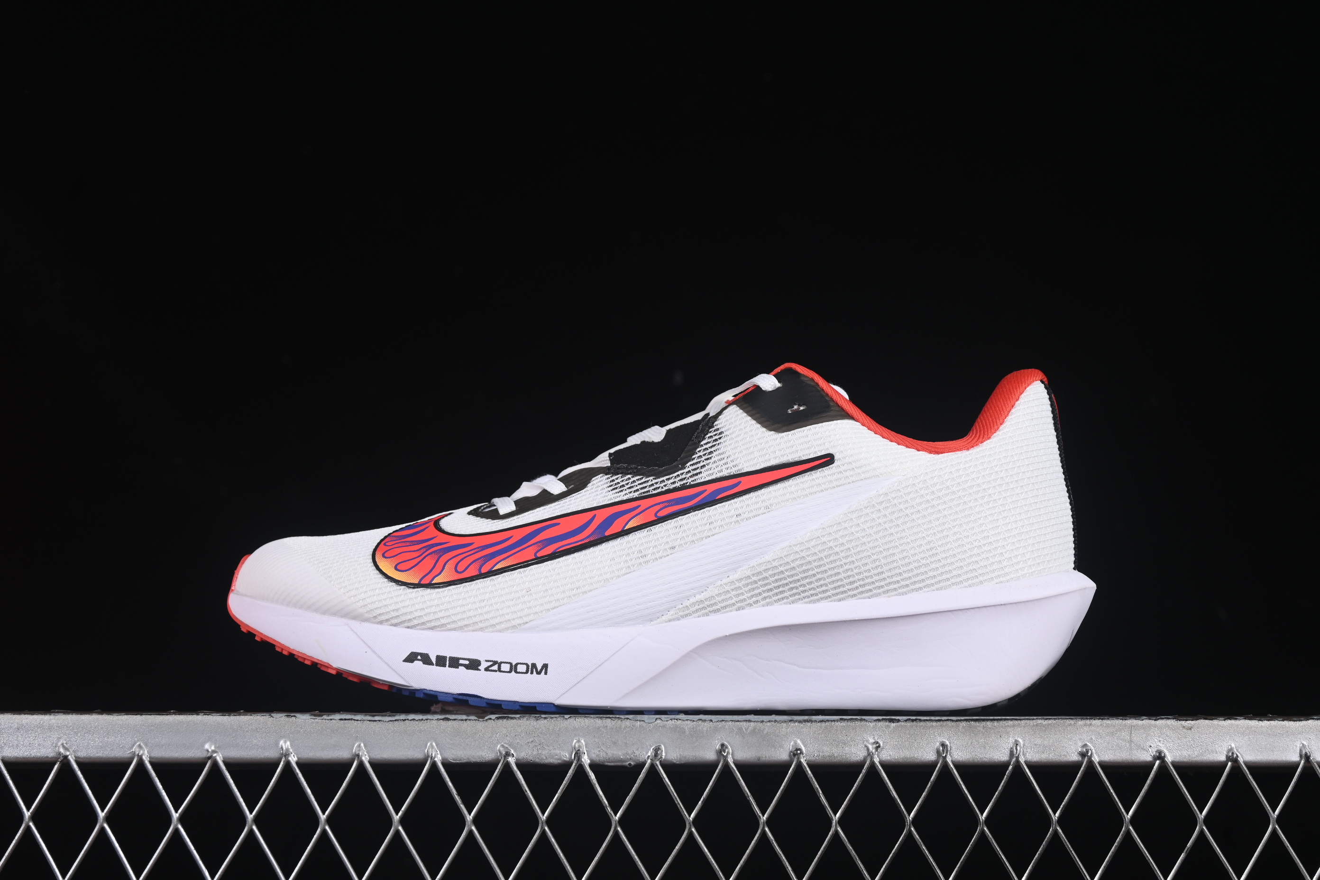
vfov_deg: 18.2
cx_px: 660
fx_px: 2750
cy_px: 440
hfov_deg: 27.0
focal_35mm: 75
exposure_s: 1/80
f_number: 8
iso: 160
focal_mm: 50
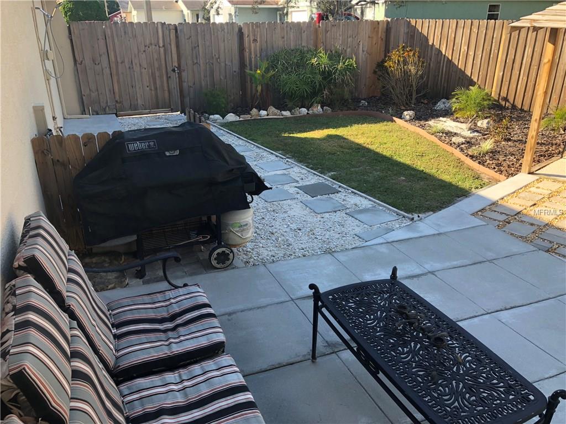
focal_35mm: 28
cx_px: 283
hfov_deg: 63.4
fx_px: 458
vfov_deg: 49.7
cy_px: 212
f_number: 1.8
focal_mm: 4
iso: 20
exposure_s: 1/259
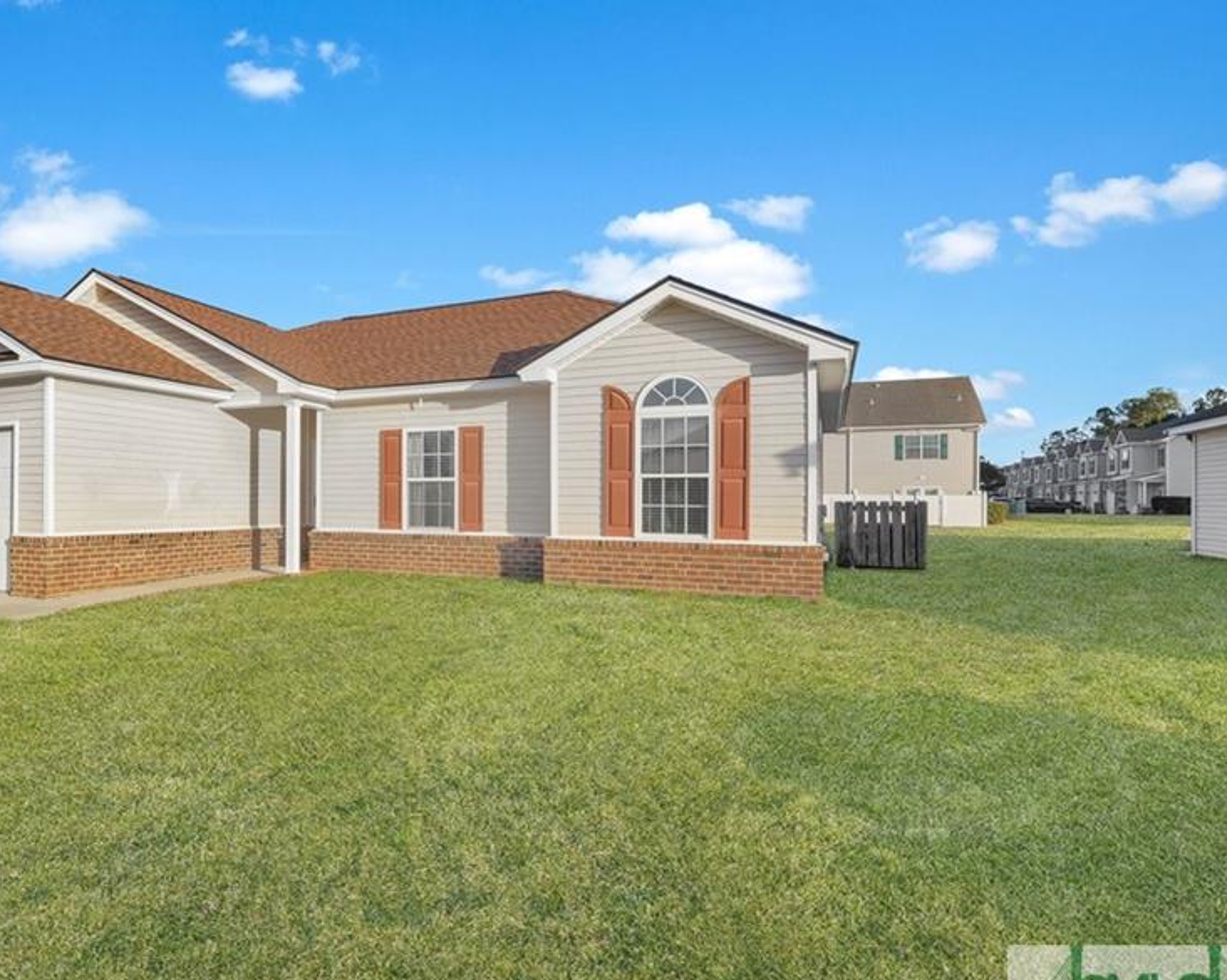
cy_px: 490
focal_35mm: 22
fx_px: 786
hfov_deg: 74.0
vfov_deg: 63.9
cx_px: 424
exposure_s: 1/30
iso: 320
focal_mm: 16.5
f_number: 9
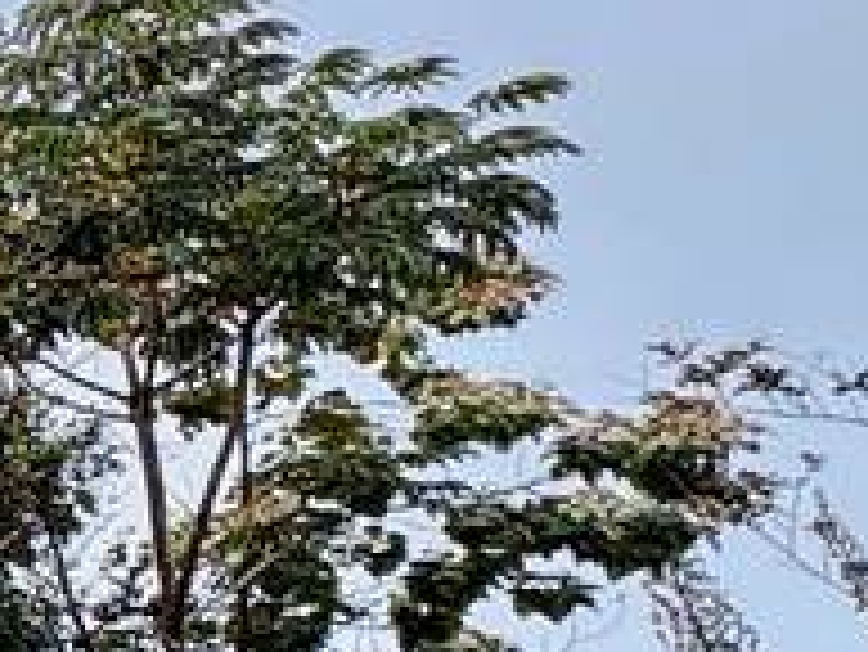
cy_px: 463
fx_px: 2333
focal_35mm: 93
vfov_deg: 15.9
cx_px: -1556
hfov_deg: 12.4
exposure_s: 1/1006
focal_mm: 2.22
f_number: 2.2
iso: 64
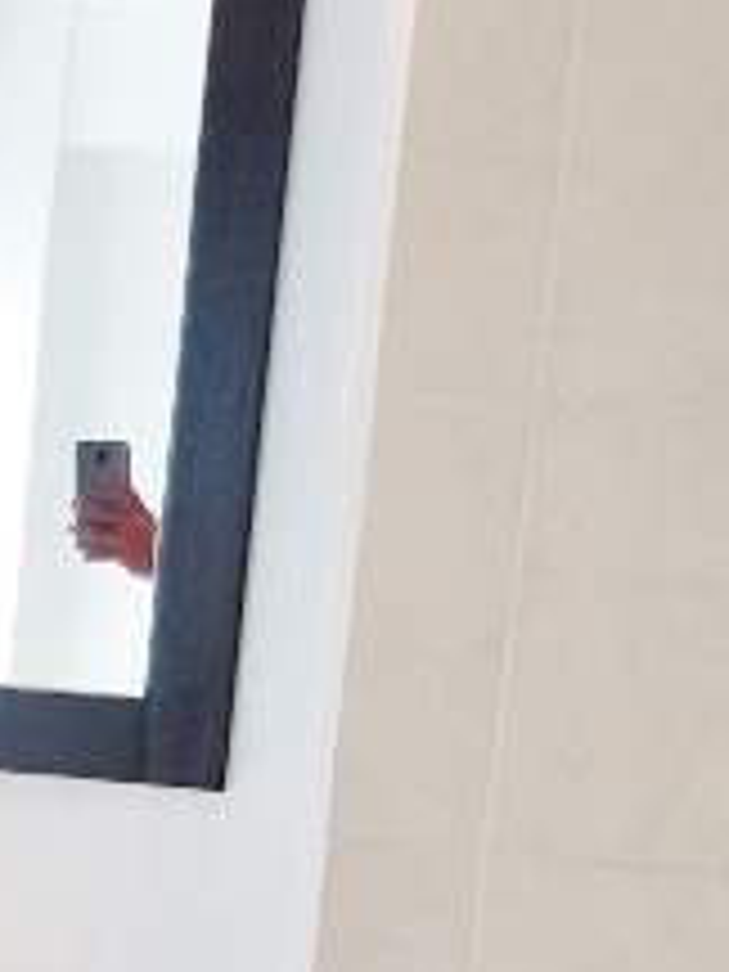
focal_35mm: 97
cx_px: -567
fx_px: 2724
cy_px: 794
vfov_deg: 20.0
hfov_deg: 13.7
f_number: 1.7
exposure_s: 1/60
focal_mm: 3.93
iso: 50
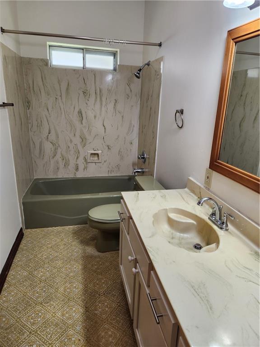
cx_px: 130
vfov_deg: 73.9
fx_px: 230
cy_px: 174
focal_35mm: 23
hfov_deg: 58.9
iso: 125
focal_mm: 5.4
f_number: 1.8
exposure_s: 1/120
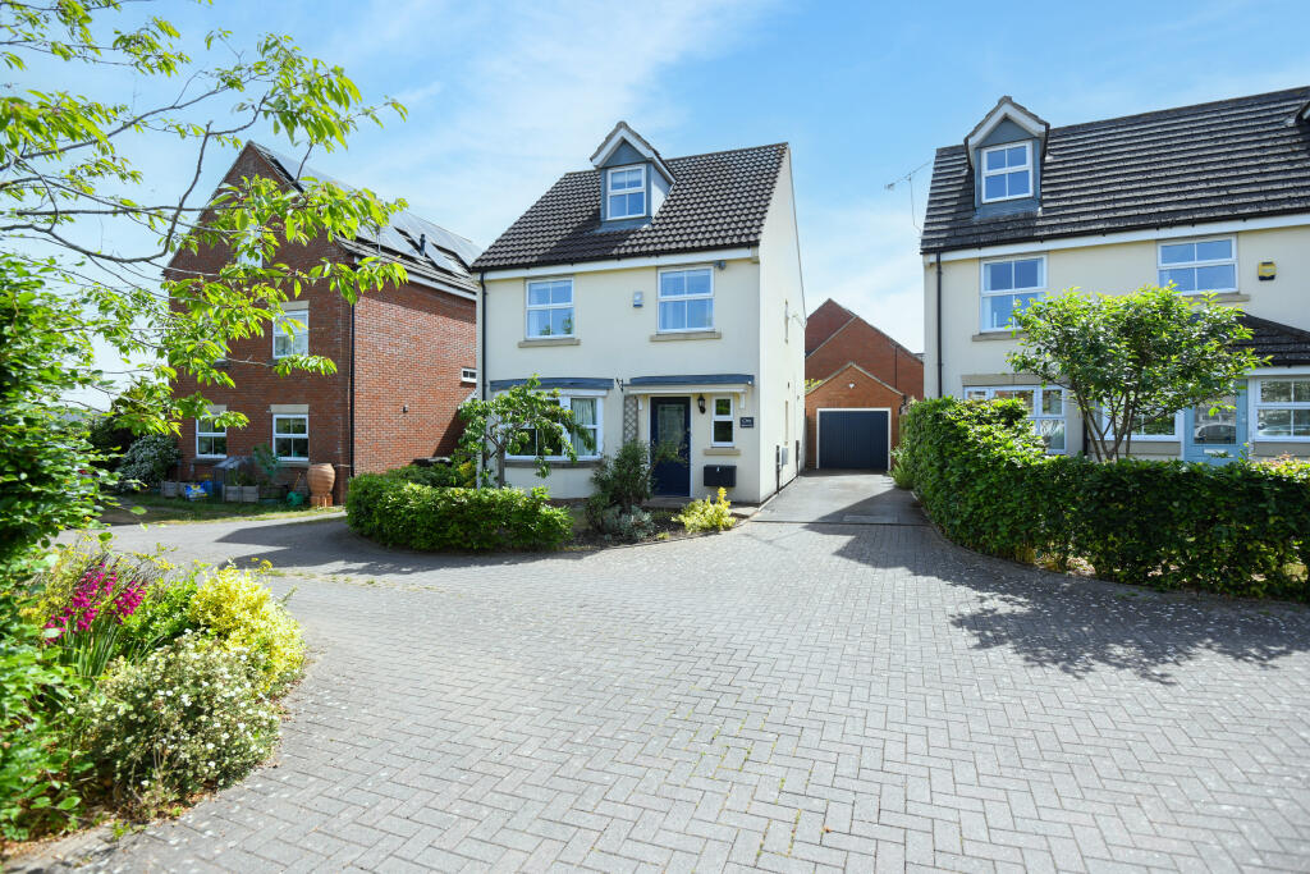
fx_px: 582
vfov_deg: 73.8
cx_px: 655
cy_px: 437
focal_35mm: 16
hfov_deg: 96.7
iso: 320
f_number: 6.3
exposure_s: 1/1000
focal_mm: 16
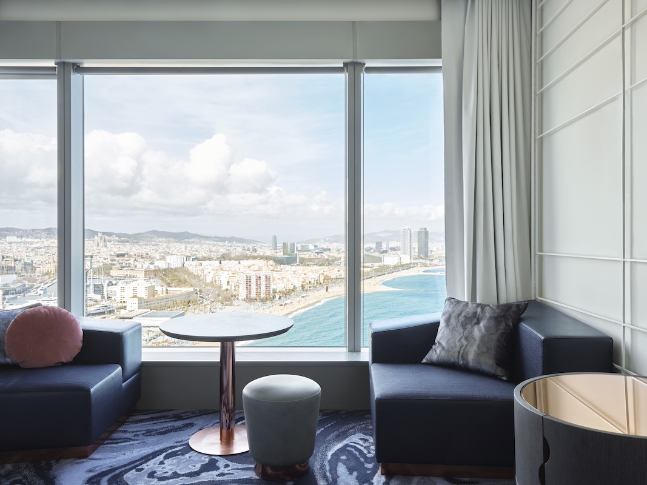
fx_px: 486
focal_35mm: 26
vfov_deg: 53.1
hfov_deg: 67.3
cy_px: 242
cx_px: 324
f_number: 16
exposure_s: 1/20
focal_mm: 32.6
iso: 400
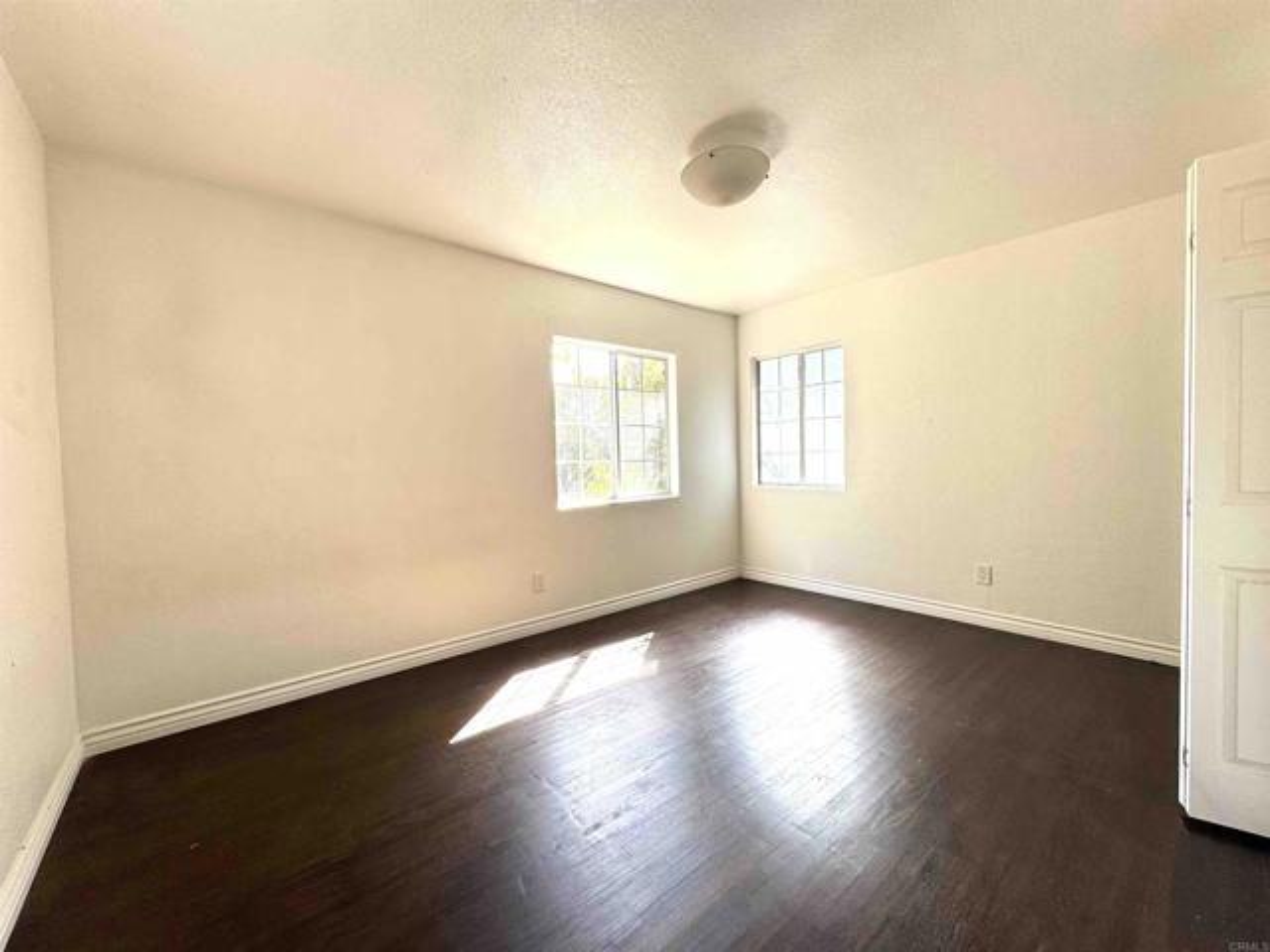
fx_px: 514
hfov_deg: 102.1
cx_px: 635
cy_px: 476
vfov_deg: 85.7
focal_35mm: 14
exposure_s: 1/99
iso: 40
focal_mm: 2.22
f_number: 2.2
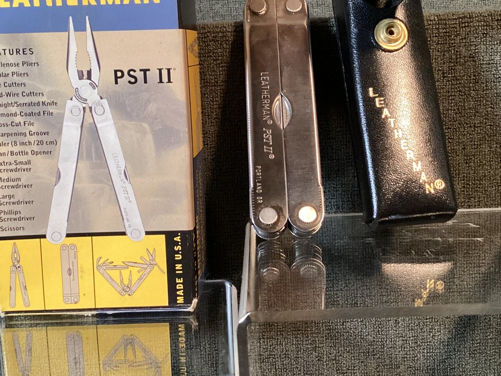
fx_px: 695
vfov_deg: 30.3
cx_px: 258
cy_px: 173
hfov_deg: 39.6
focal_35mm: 48
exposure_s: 1/60
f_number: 2.4
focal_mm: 3.3
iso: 400
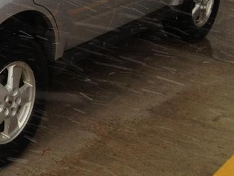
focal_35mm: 93
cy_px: -31
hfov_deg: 19.7
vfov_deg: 15.4
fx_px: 629
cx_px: -53
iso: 64
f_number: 2.4
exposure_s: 1/120
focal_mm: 4.28
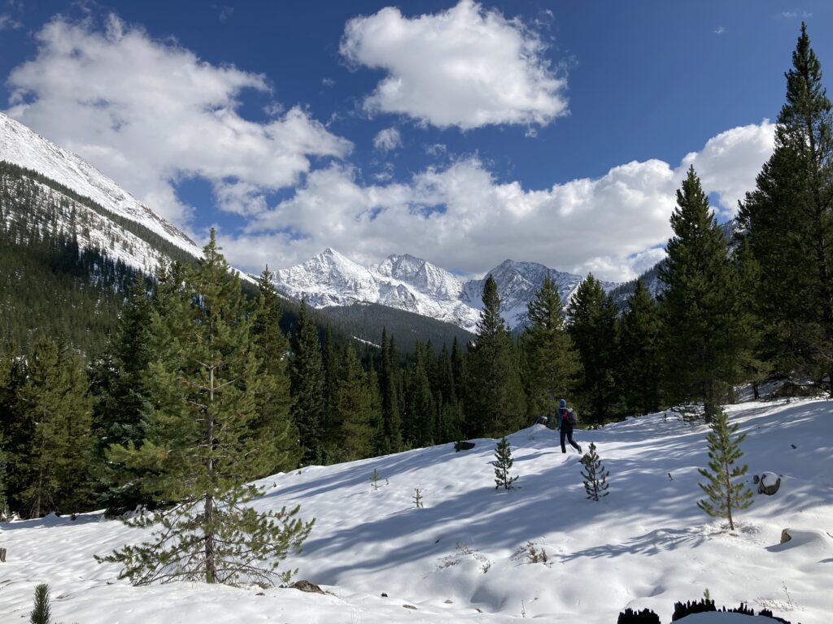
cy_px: 312
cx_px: 416
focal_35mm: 28
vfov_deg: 49.7
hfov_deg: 63.4
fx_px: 674
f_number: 1.8
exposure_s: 1/4367
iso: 20
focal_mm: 3.99
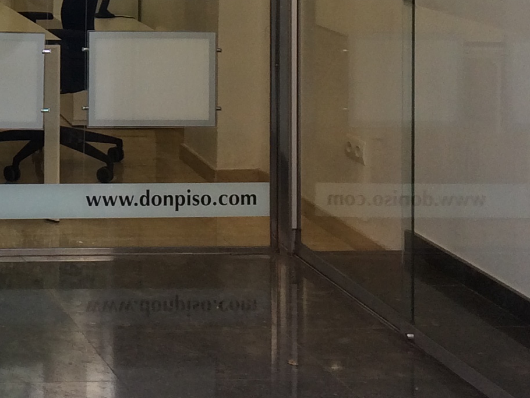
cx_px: -215
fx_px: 1593
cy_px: -237
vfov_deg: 13.3
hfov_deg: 17.4
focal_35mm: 104
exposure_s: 1/103
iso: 32
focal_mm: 4.15
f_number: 2.2
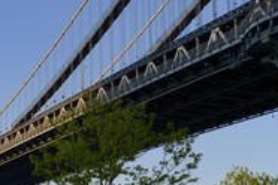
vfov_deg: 15.8
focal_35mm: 86
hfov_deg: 23.4
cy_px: 139
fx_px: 664
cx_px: 76
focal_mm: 38
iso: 400
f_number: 13
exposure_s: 1/160
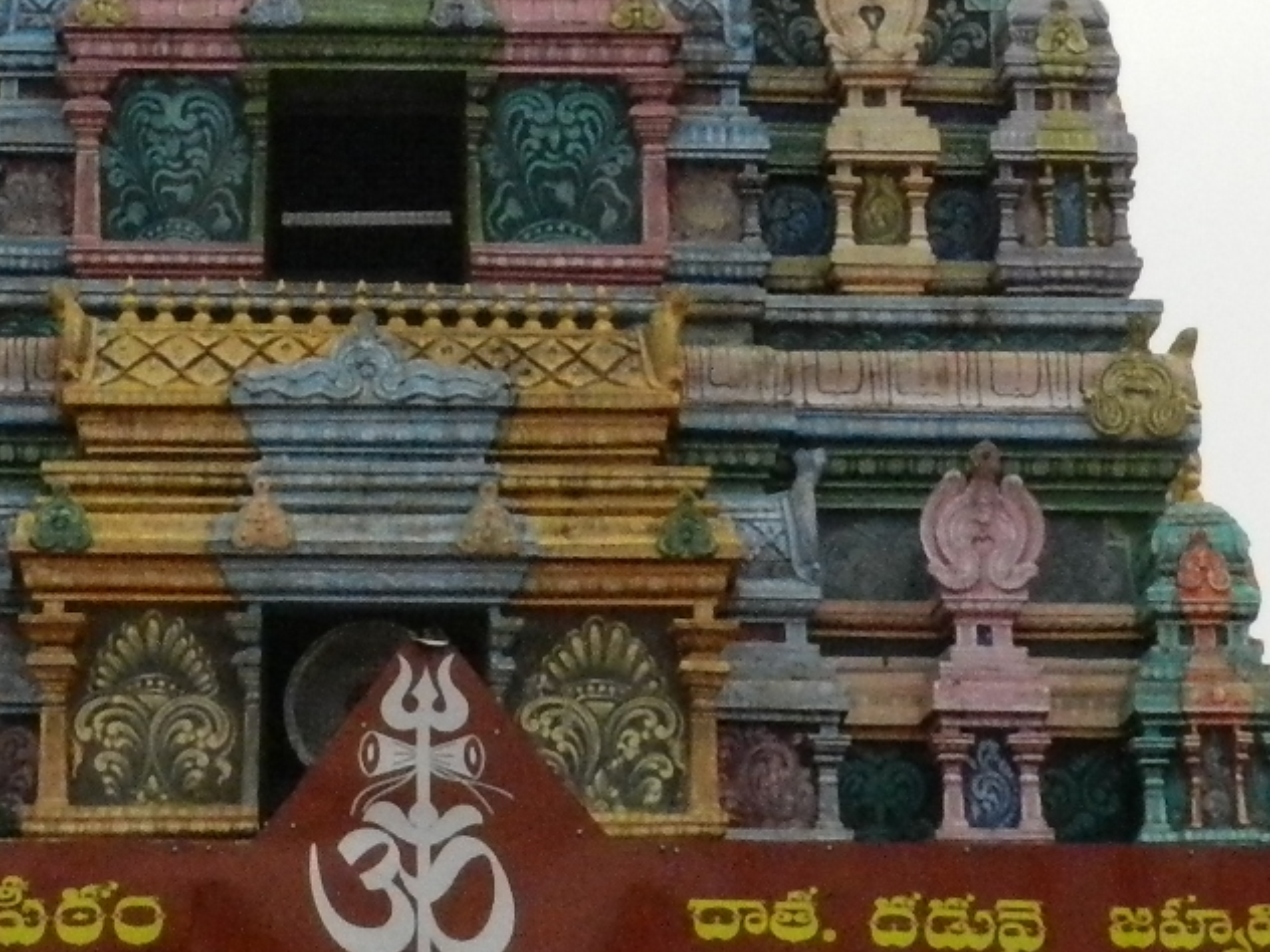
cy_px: -183
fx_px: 5577
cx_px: 378
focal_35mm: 152
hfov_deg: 13.0
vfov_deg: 9.6
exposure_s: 1/1000
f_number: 8
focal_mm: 10.7
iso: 1600
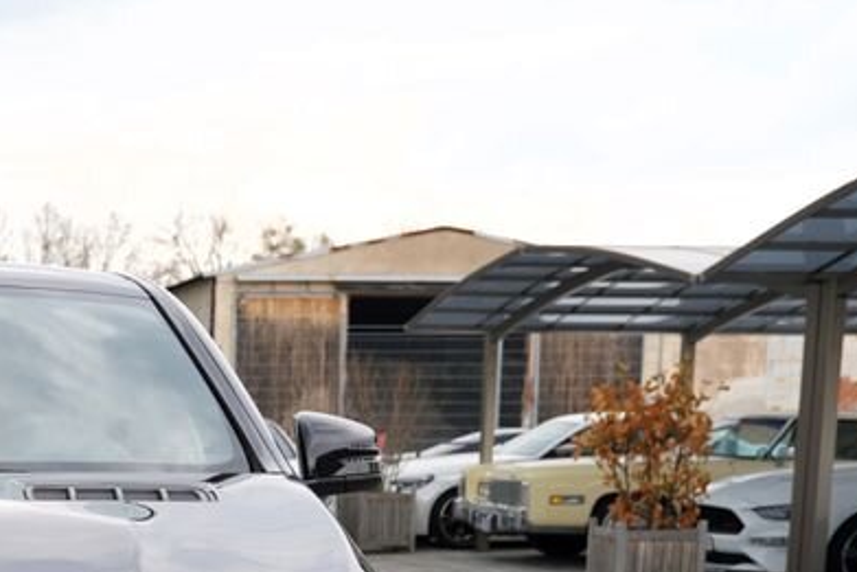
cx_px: -162
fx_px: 1810
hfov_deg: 24.3
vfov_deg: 17.1
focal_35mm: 76
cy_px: 708
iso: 100
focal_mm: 29
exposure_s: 1/80
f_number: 4.5
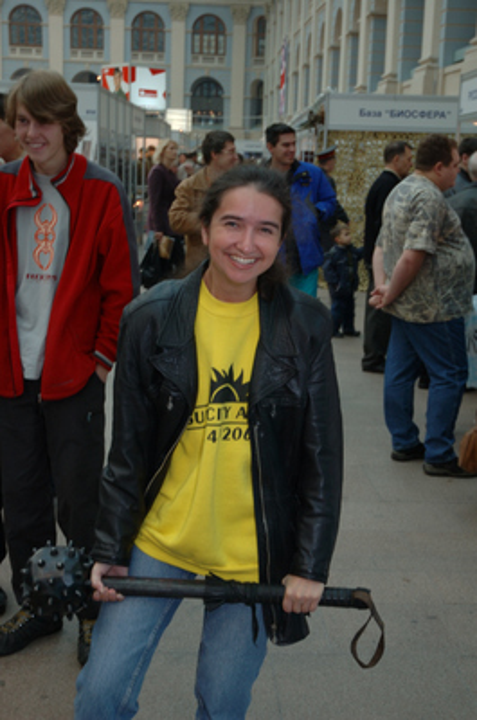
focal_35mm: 52
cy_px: 360
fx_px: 1048
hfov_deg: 25.6
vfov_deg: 37.9
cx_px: 238
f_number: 5
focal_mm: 35
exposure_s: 1/30
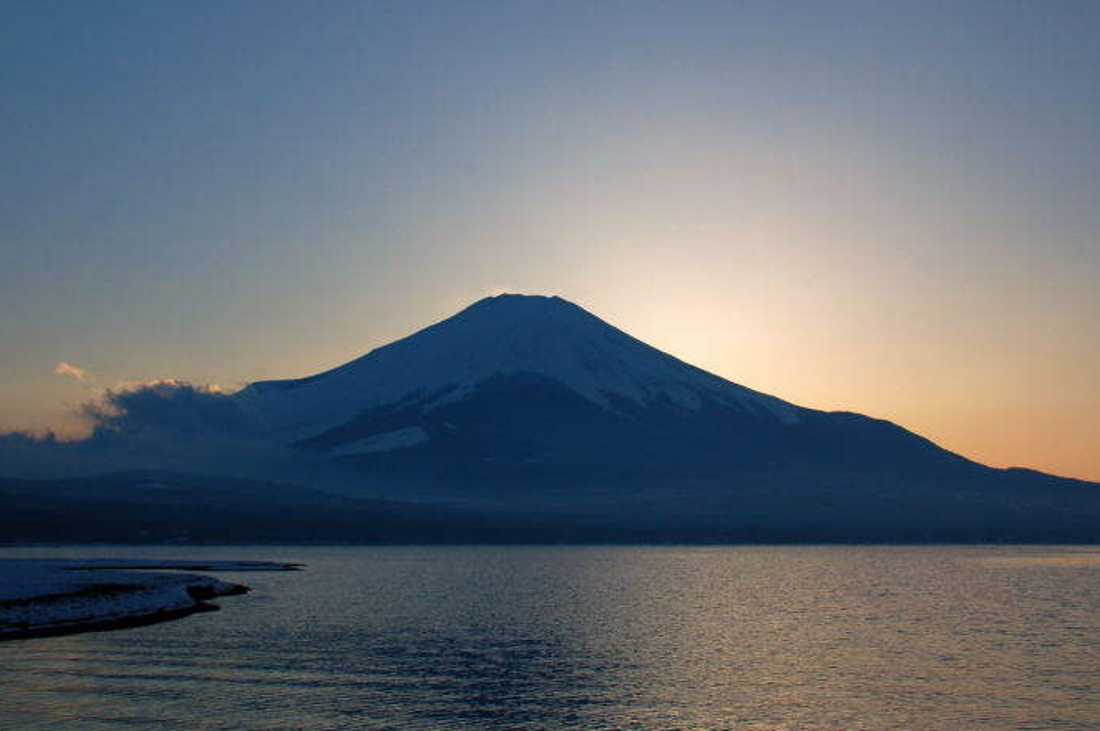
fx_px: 1465
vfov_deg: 28.0
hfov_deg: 41.2
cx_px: 531
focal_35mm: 48
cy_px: 377
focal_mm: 28
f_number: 13
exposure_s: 1/640
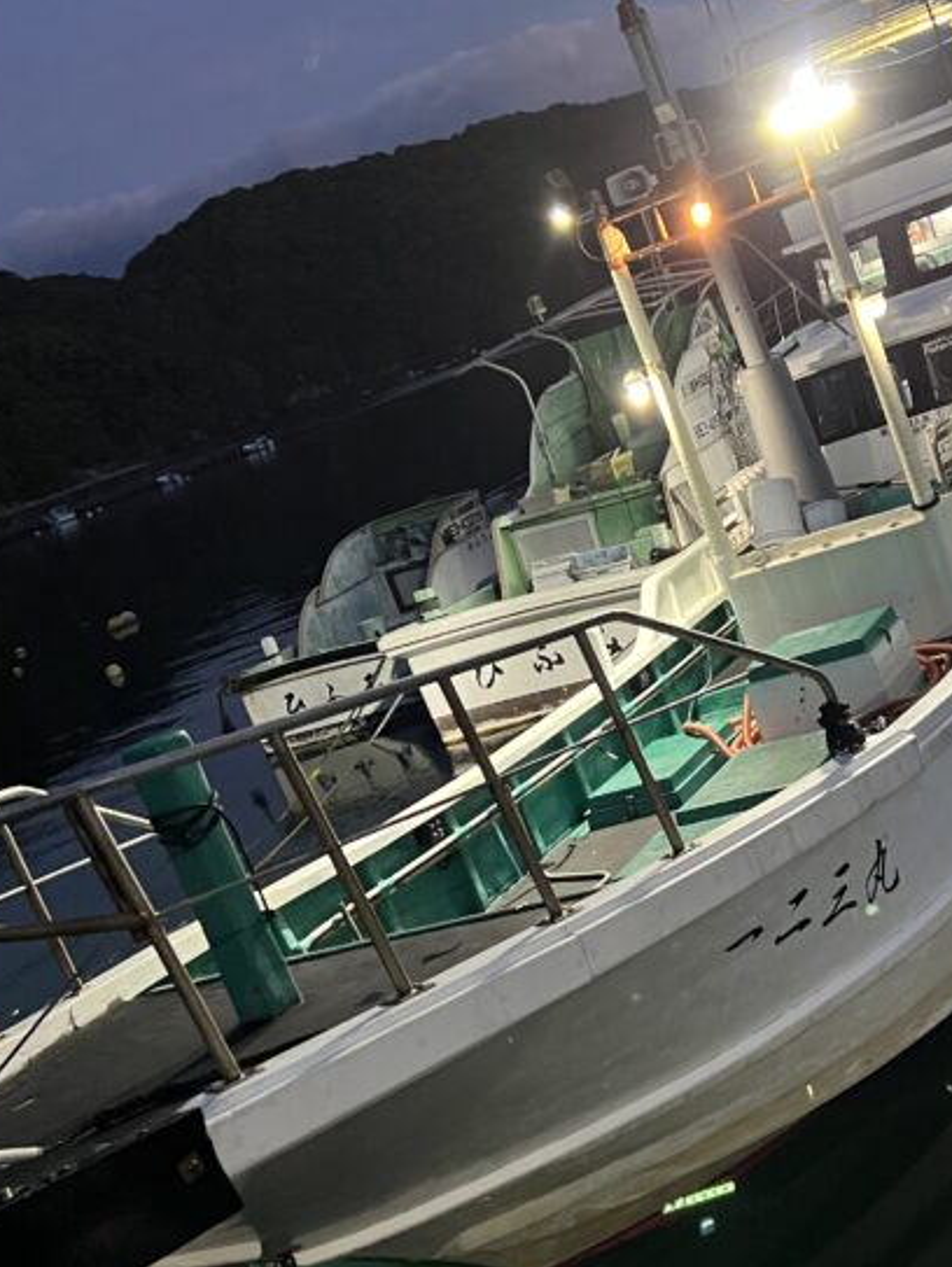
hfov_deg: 28.9
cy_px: 651
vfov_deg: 38.9
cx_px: 786
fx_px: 1795
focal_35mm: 49
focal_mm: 5.7
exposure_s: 1/40
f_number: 1.5
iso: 640
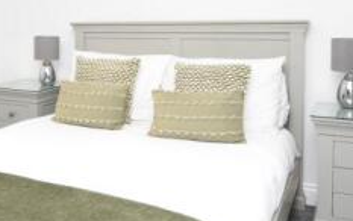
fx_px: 414
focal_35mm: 43
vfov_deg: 29.1
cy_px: 36
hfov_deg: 45.0
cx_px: 101
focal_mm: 10
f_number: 5.6
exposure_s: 1/125
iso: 800
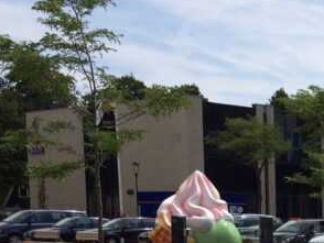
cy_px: 344
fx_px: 946
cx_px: 482
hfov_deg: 17.5
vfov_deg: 13.9
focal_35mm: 101
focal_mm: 4.15
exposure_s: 1/3731
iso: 32
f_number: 2.2
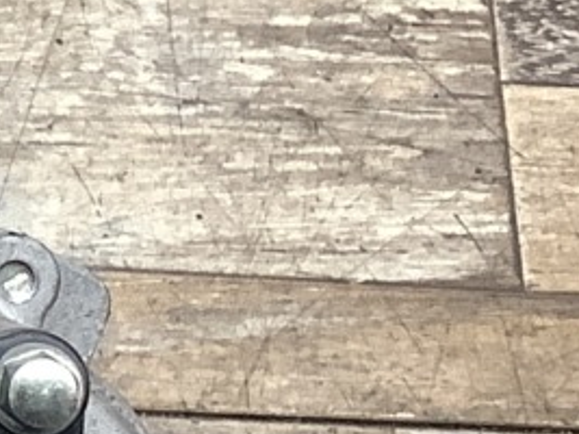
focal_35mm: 191
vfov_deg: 7.8
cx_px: -696
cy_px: 253
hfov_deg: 9.5
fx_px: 3193
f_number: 2.4
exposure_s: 1/60
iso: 200
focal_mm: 3.3
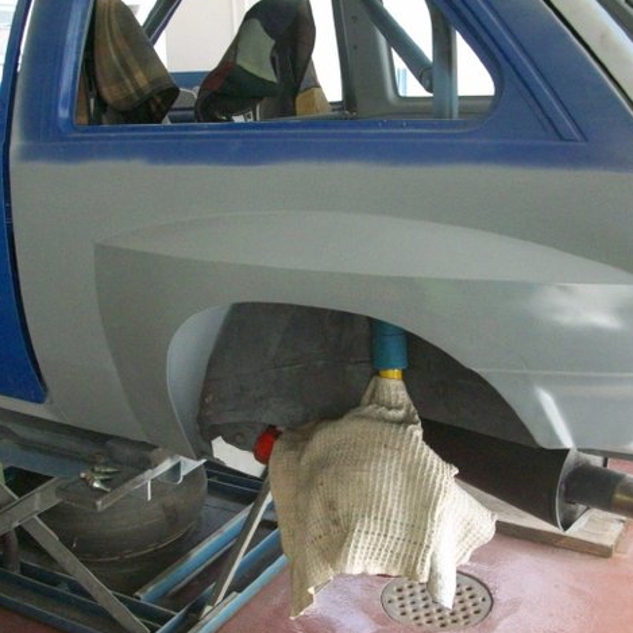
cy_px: 314
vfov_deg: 40.9
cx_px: 305
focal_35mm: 41
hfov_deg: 40.9
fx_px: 848
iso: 320
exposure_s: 1/128
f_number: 2.8
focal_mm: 5.7
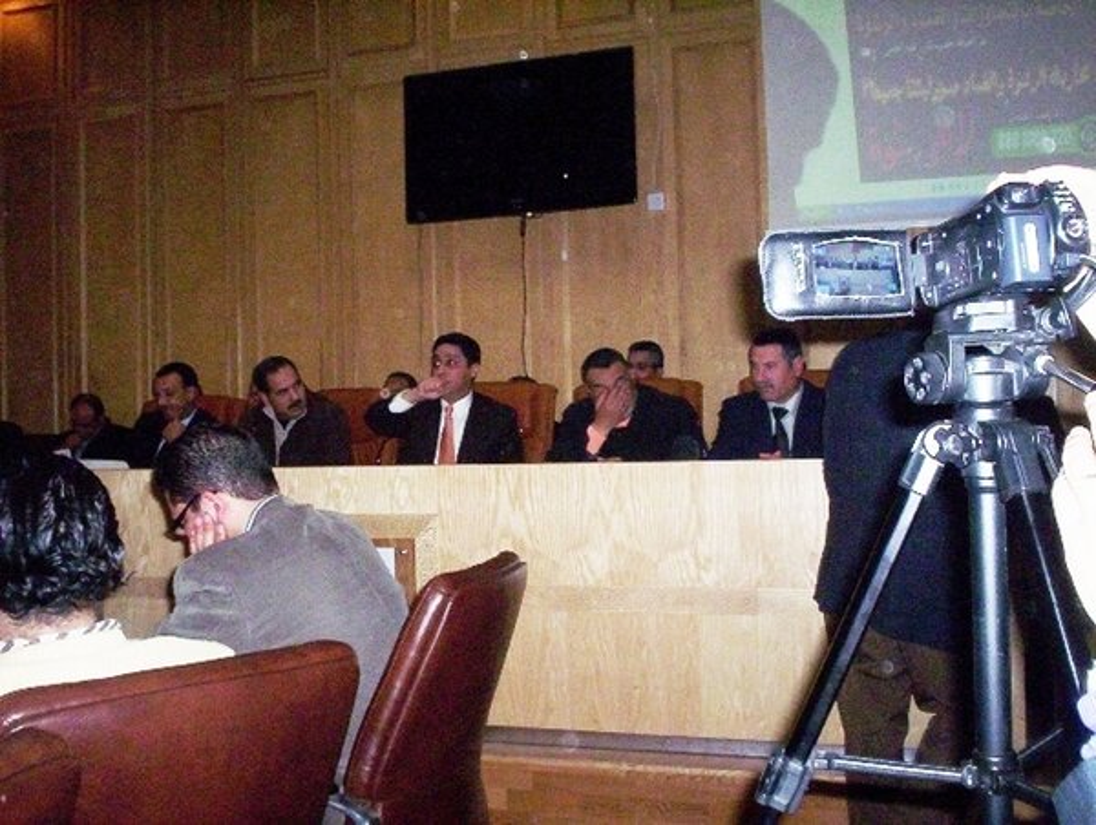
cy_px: 412
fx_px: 1205
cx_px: 548
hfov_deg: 48.9
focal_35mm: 38
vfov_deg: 37.8
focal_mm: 4.99
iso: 140
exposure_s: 1/60
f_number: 4.5
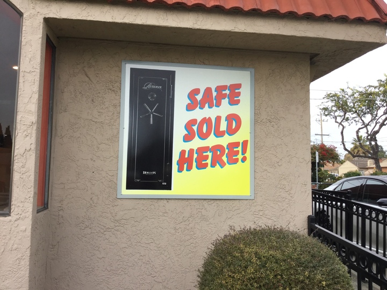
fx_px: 347
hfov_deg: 58.4
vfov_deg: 45.4
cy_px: 145
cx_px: 194
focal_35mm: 31
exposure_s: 1/60
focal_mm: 3.3
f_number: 2.4
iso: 32
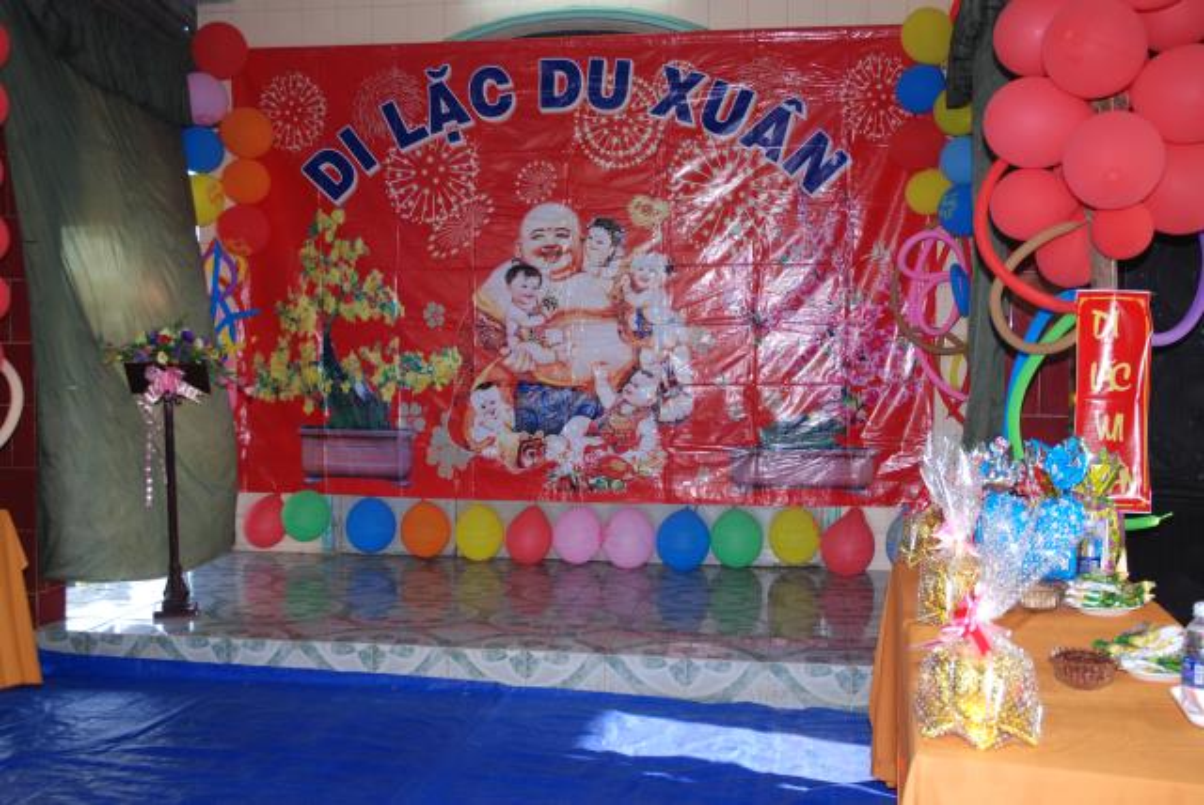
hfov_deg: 47.9
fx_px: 1356
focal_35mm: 40
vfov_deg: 33.1
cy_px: 402
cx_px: 602
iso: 400
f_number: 5.6
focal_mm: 27
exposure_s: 1/60
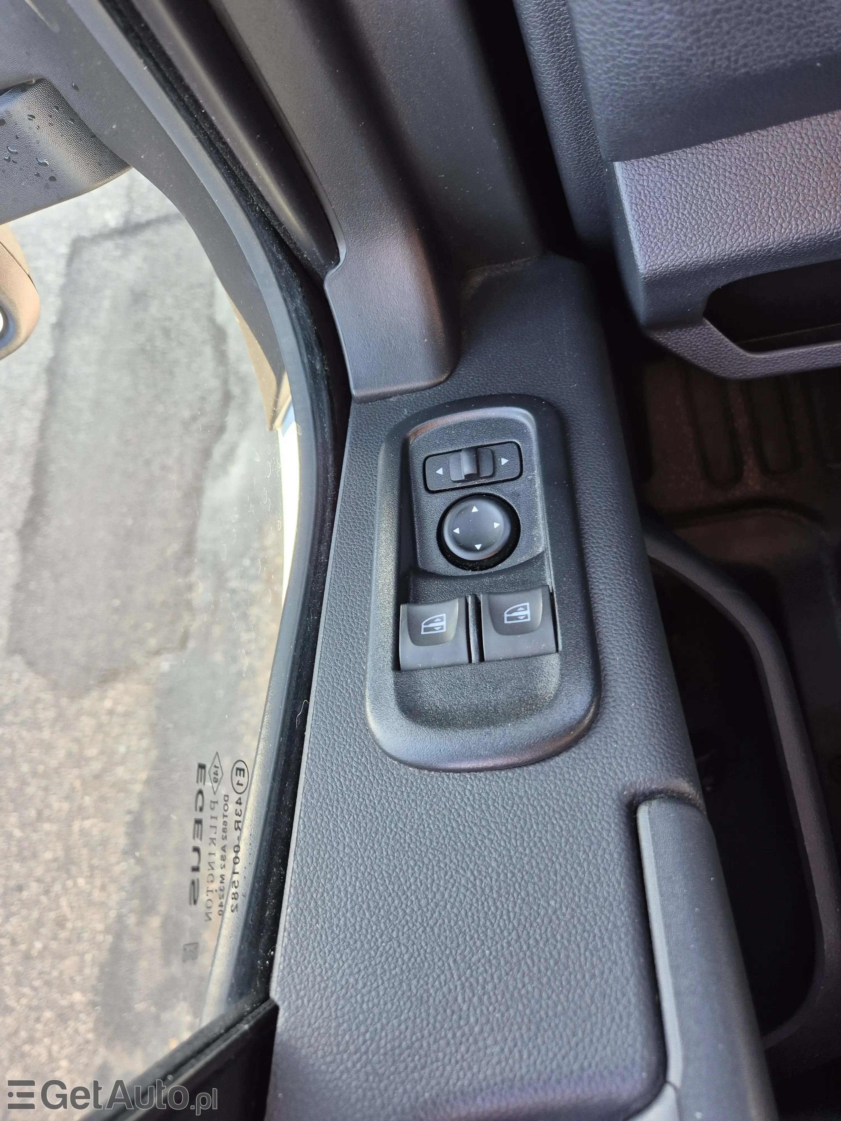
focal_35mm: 23
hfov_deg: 58.9
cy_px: 560
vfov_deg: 73.9
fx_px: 745
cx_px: 420
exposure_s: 1/100
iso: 125
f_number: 1.8
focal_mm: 5.4
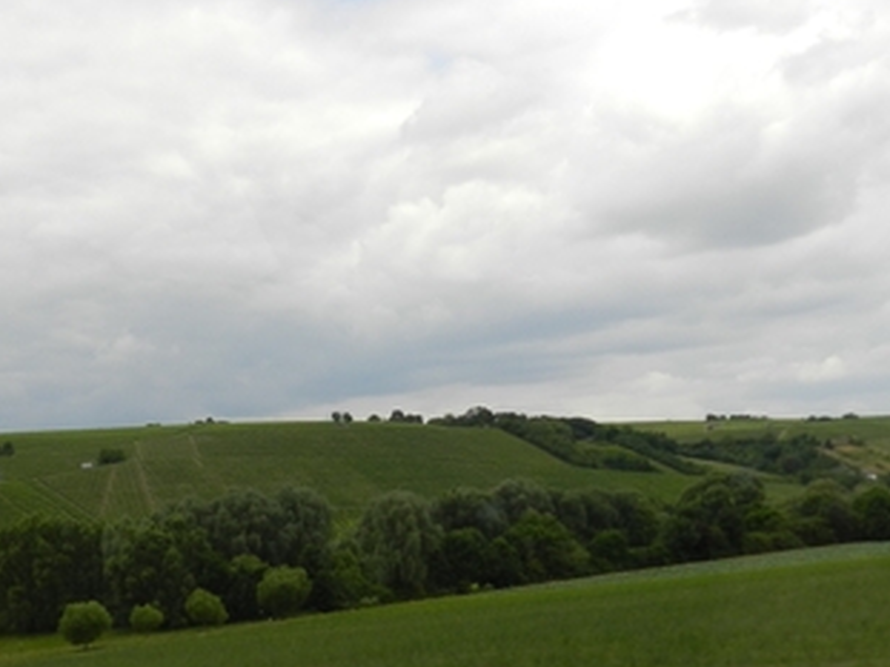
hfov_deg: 34.2
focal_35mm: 54
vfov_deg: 26.8
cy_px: 455
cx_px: 152
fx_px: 1388
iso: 160
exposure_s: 1/500
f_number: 3.6
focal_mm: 5
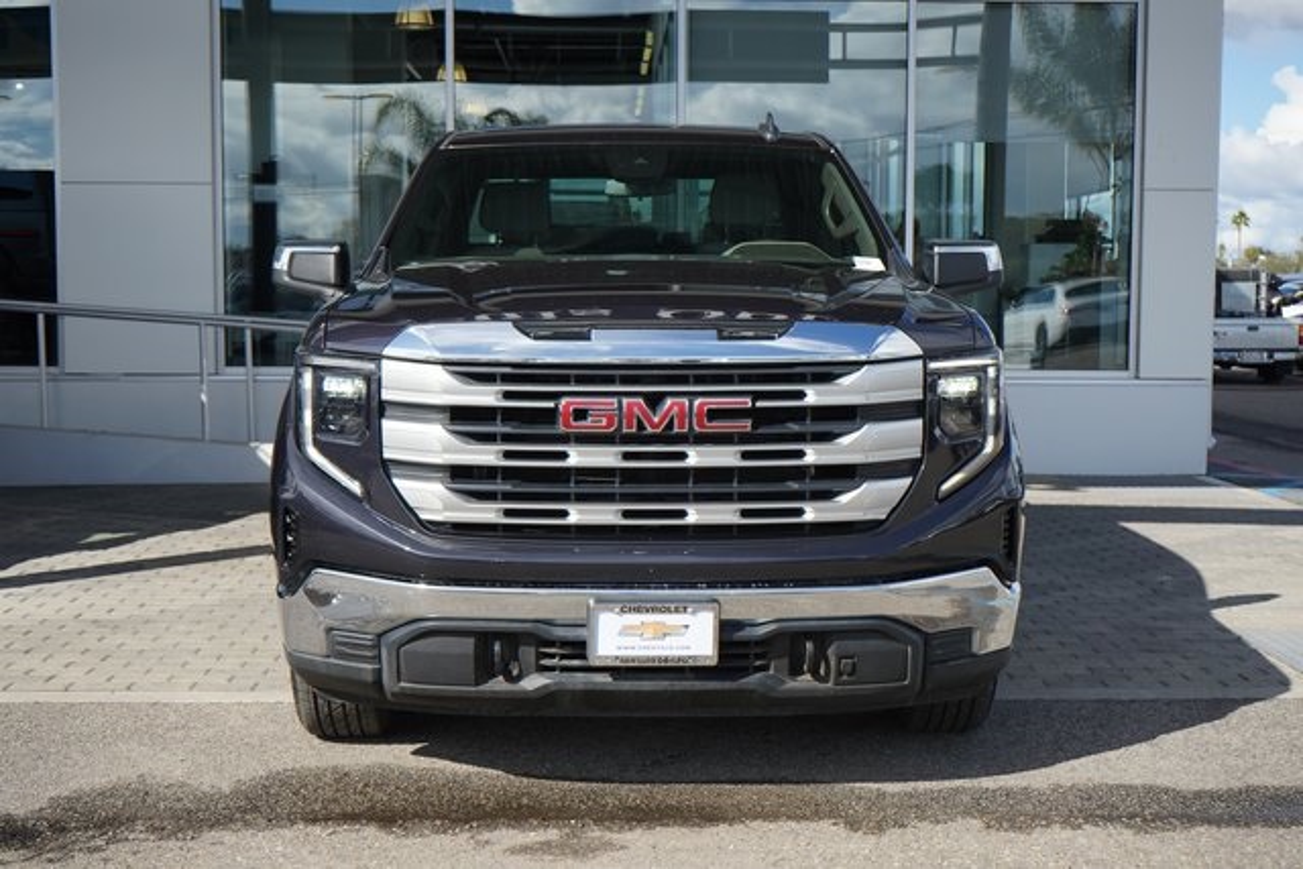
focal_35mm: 46
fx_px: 1665
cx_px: 652
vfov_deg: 29.3
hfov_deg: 42.7
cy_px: 434
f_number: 8
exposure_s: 1/1600
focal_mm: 46
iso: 1000
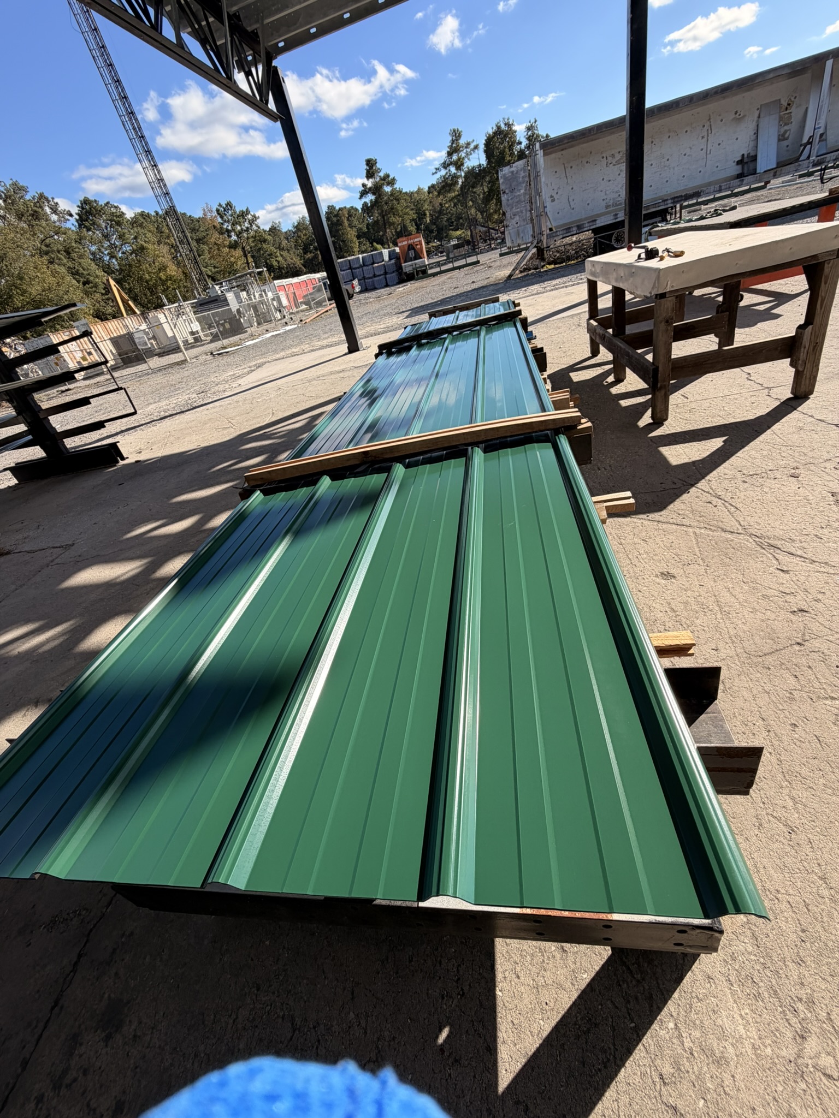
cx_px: 420
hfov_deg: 85.7
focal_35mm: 14
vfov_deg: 102.1
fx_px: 452
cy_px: 559
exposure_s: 1/770
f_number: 2.2
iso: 32
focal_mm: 2.22
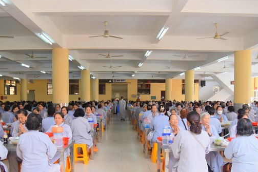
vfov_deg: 42.0
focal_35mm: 31
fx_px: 222
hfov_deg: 60.3
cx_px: 125
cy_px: 108
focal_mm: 24
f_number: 4
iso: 500
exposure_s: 1/160
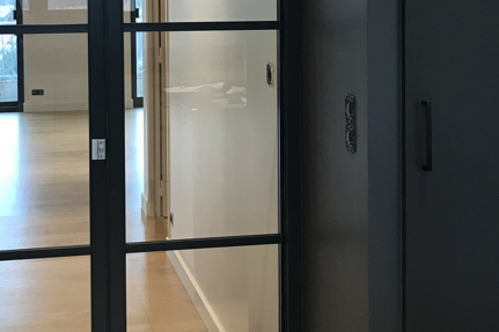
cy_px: 45
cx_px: 219
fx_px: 1011
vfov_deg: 18.4
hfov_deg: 27.7
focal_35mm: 73
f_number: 1.8
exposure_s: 1/33
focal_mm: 3.99
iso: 32
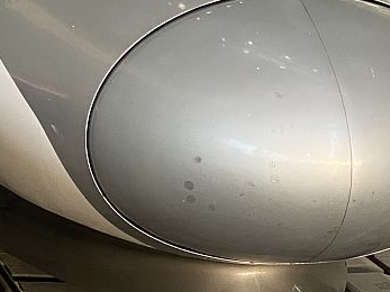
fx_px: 2027
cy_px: -76
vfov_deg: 8.1
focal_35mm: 180
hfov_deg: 10.7
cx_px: -167
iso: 80
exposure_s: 1/100
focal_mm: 6
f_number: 2
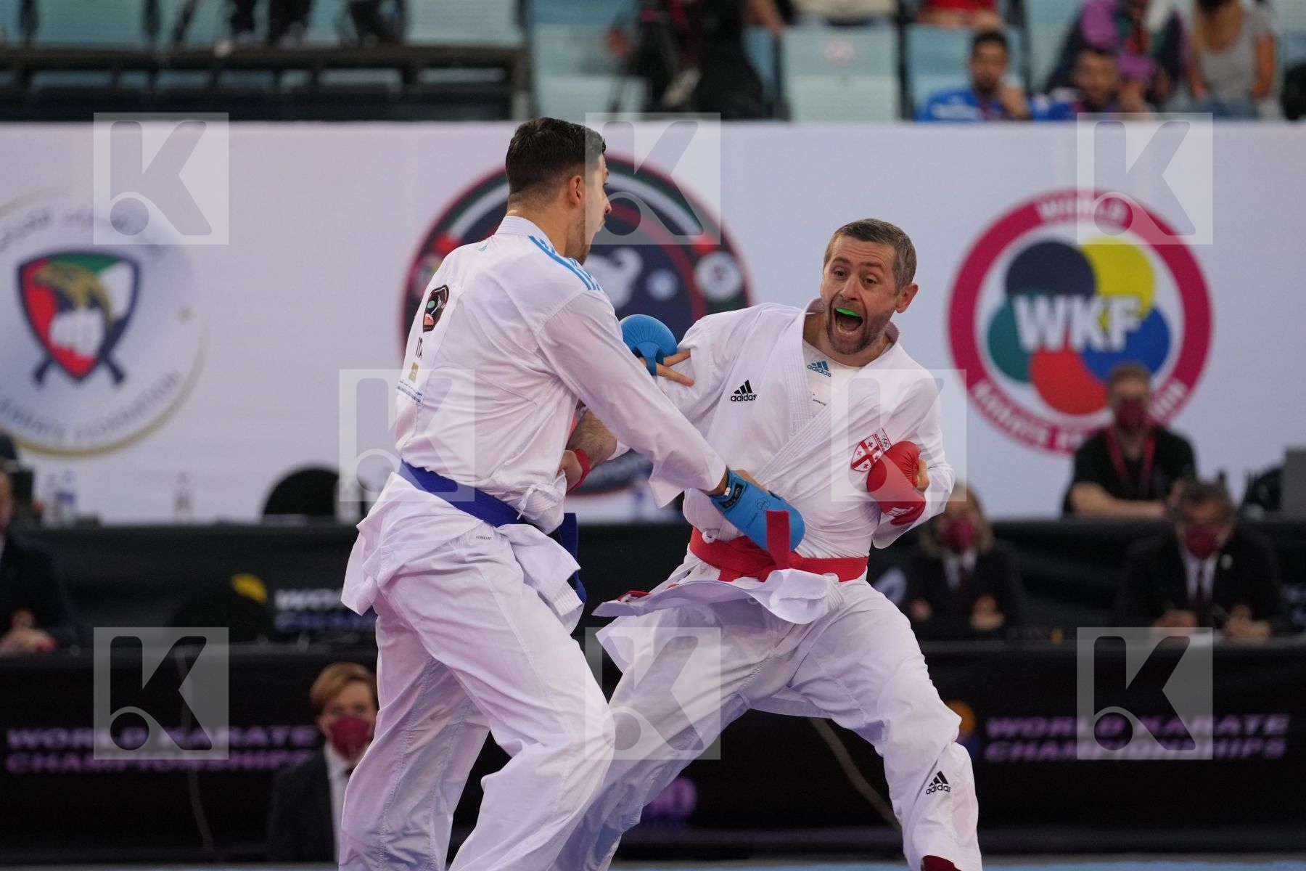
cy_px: 436
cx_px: 653
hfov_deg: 7.1
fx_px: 10556
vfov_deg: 4.7
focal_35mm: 291
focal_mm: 194
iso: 2000
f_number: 2.8
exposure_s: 1/1000
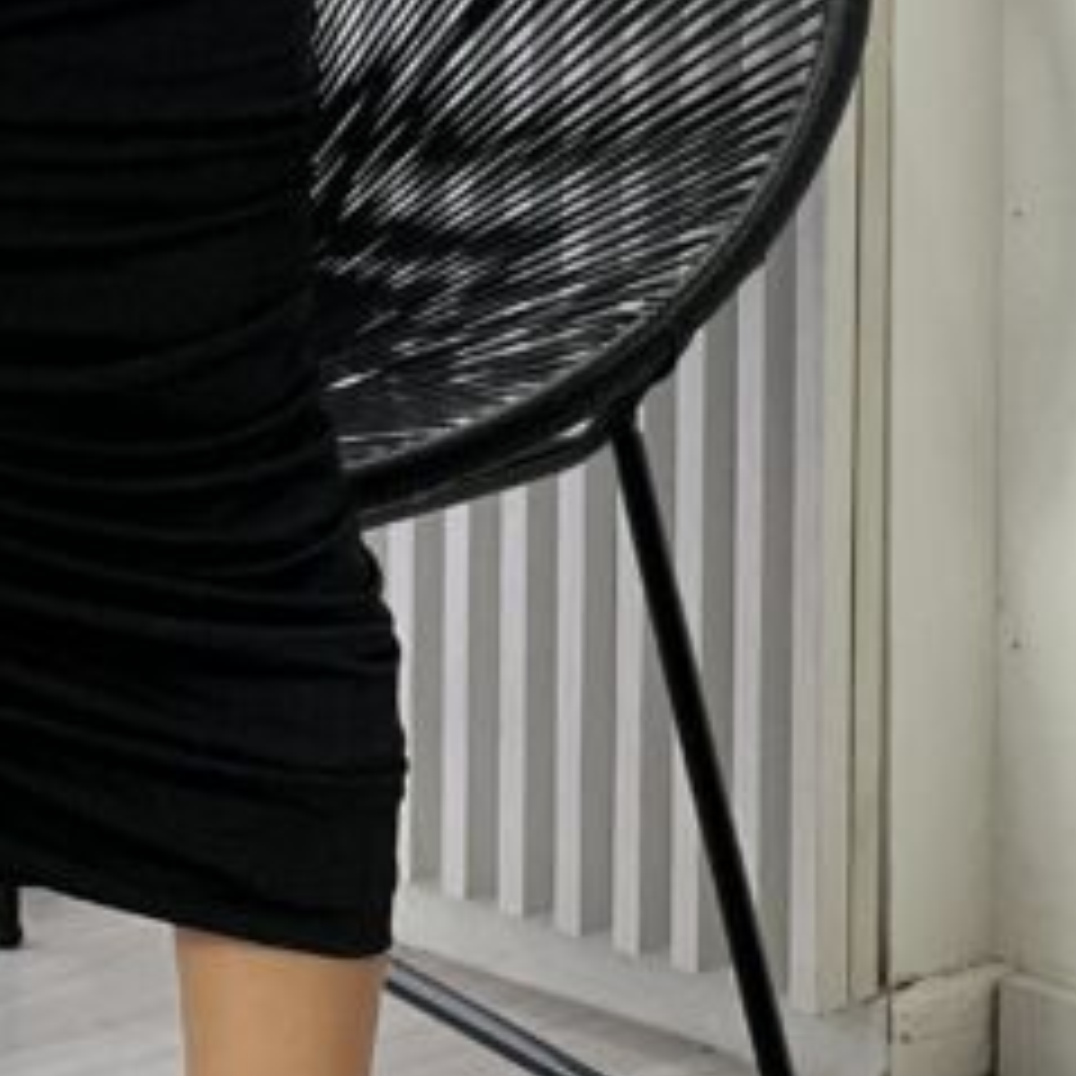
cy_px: -457
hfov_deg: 6.6
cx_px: 95
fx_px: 9355
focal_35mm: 266
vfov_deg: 6.5
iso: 80
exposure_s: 1/120
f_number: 2.8
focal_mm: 9
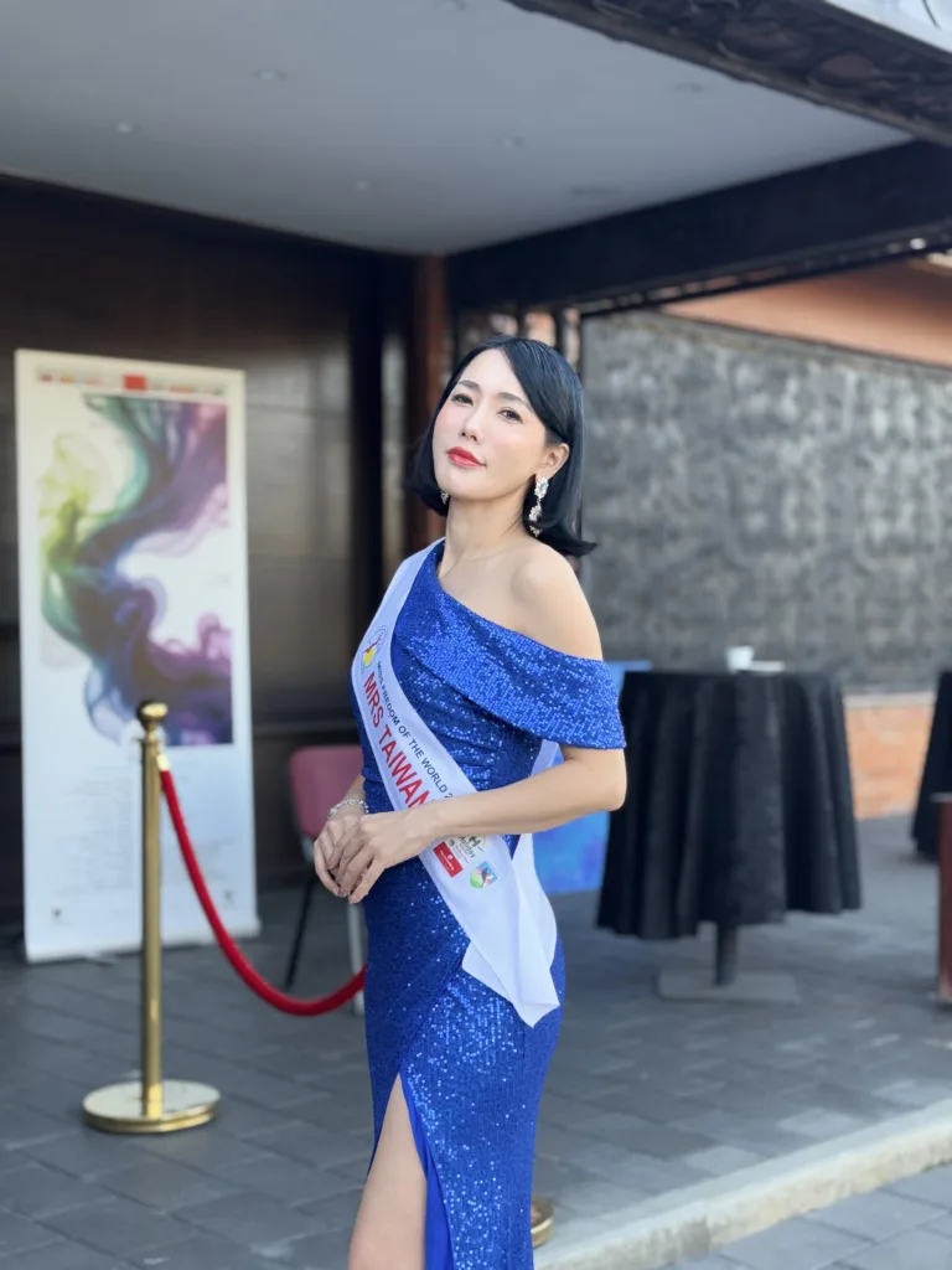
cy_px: 635
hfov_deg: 30.3
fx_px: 1760
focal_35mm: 48
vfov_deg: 39.7
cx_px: 476
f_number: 1.78
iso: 64
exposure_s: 1/174
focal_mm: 6.76
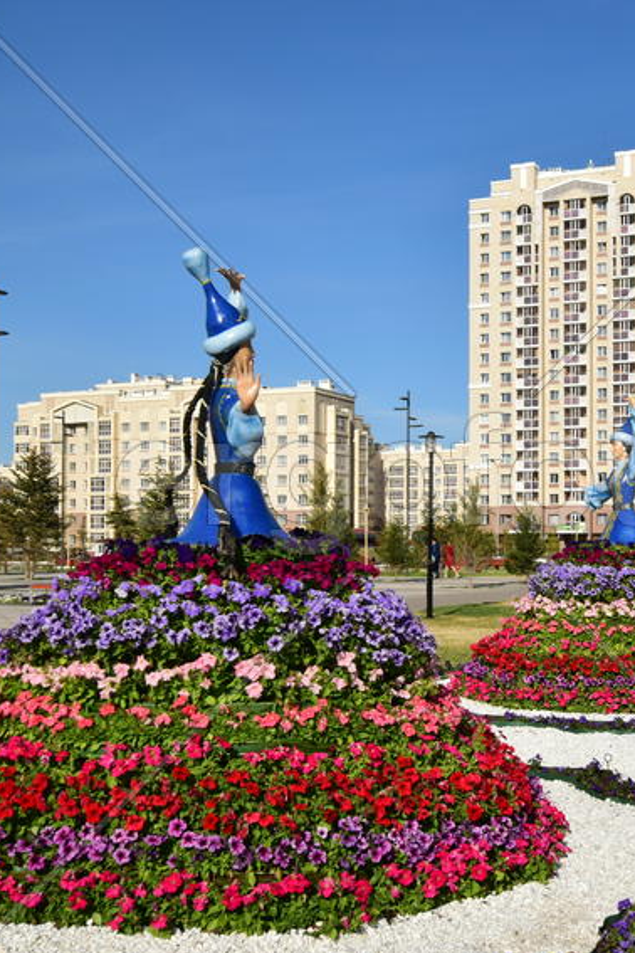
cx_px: 440
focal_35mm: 46
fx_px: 1217
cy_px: 484
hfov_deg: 29.0
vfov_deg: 42.7
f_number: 11
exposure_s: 1/200
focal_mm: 20
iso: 100
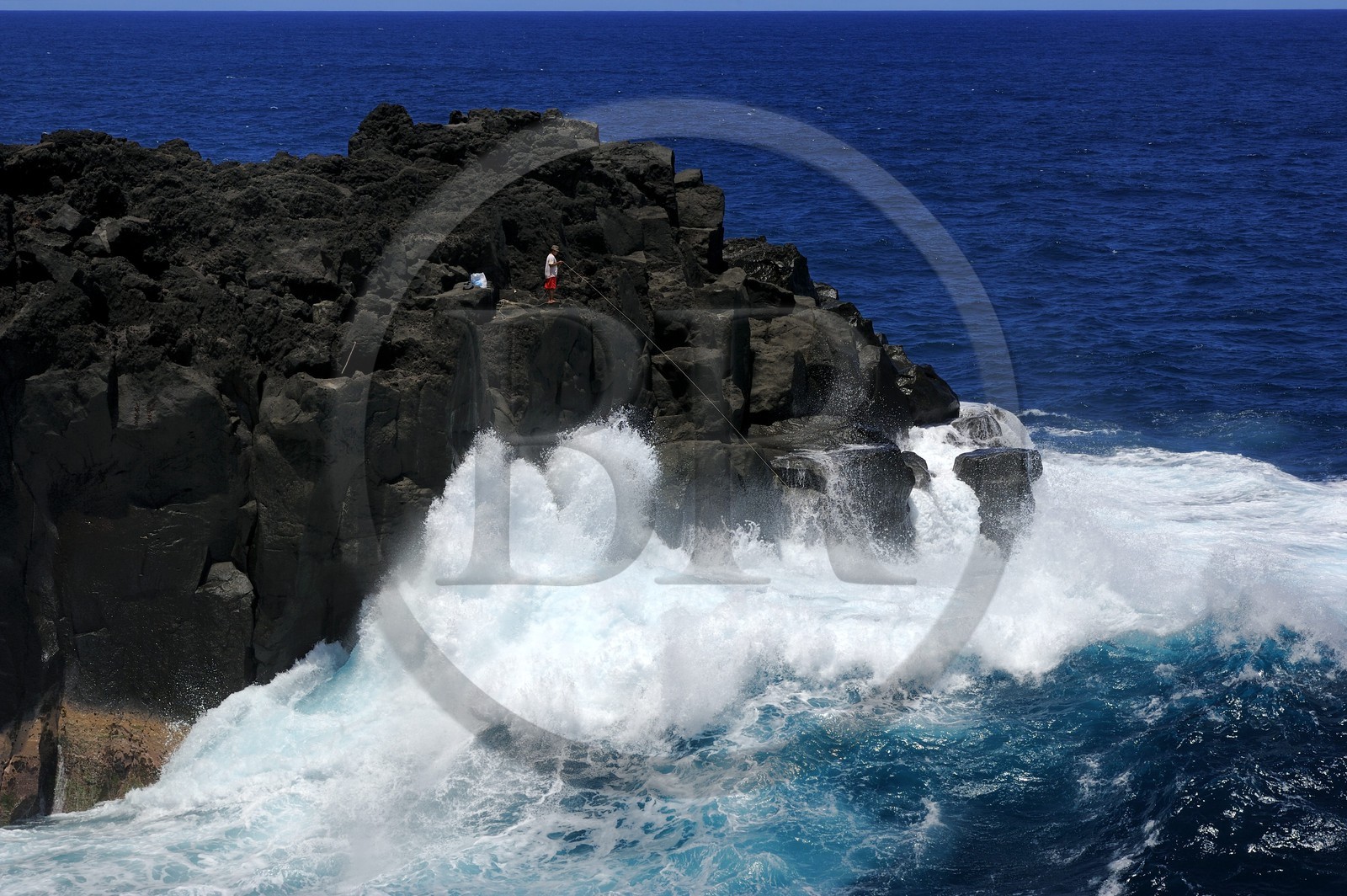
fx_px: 3215
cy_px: 448
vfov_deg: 15.9
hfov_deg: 23.7
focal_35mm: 86
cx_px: 674
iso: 200
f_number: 14
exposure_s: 1/400
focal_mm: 86
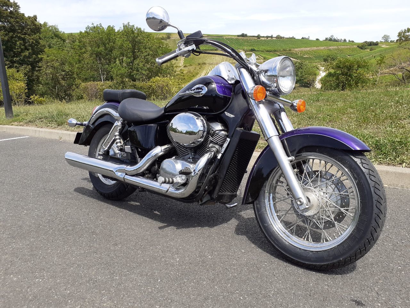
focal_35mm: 27
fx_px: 320
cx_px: 205
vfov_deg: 51.4
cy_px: 154
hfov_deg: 65.3
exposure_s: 1/1056
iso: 40
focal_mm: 3.6
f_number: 1.9
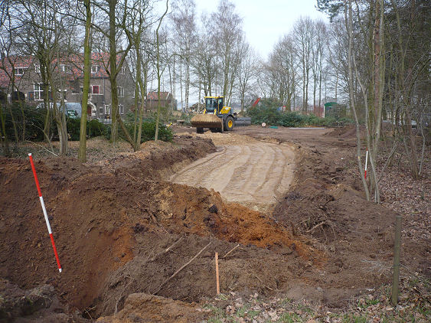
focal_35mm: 35
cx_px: 216
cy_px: 162
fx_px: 436
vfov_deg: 40.7
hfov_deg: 52.6
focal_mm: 5.8
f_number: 2.8
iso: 100
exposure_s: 1/250
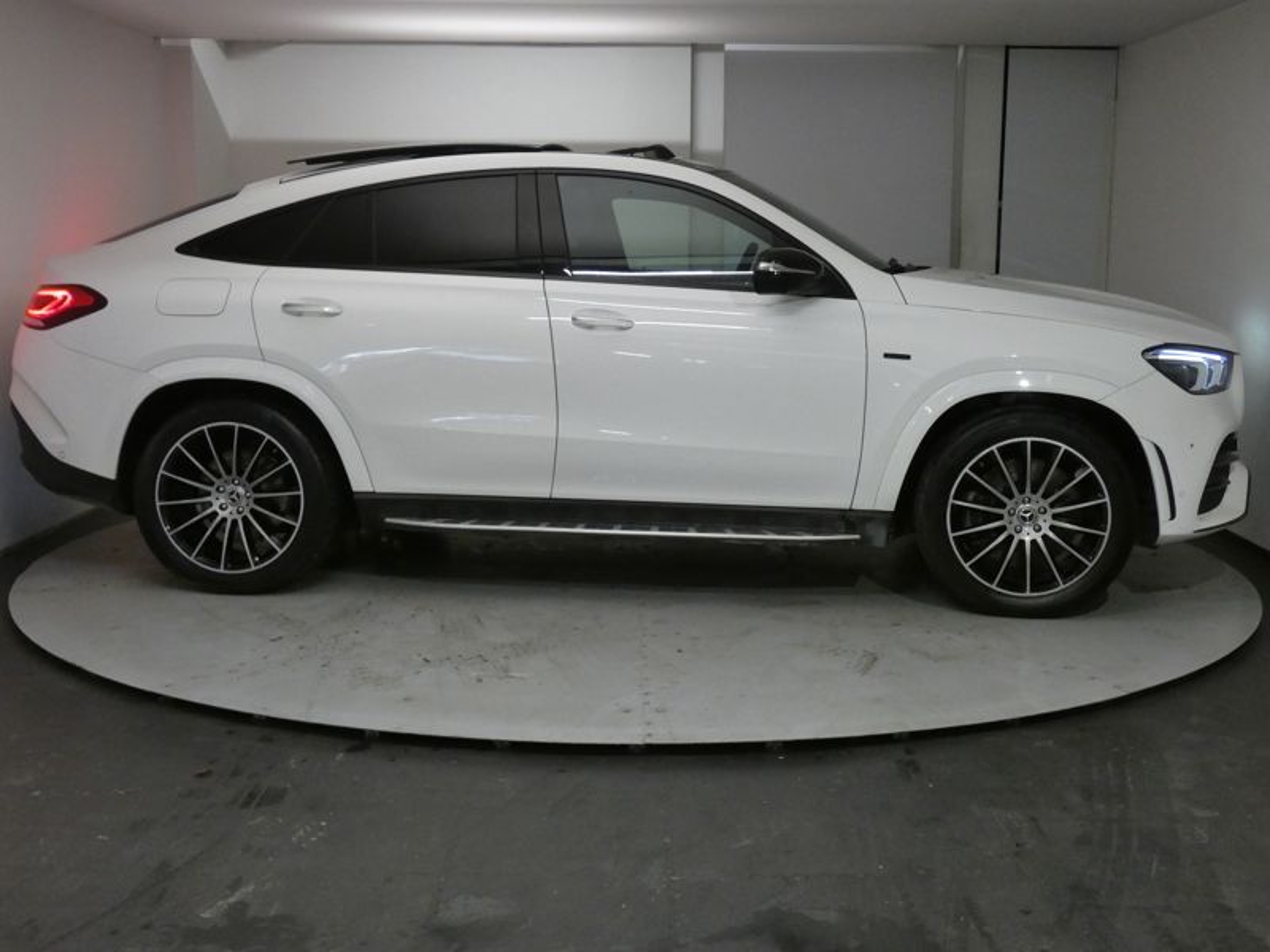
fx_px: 1504
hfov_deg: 45.8
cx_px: 635
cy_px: 476
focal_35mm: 41
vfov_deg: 35.1
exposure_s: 1/80
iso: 500
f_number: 3.6
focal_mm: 7.3
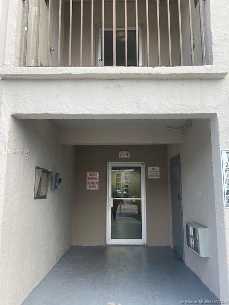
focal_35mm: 26
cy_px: 152
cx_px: 114
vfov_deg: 67.3
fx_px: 229
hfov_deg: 53.1
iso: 32
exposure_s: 1/316
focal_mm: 4.25
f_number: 1.8
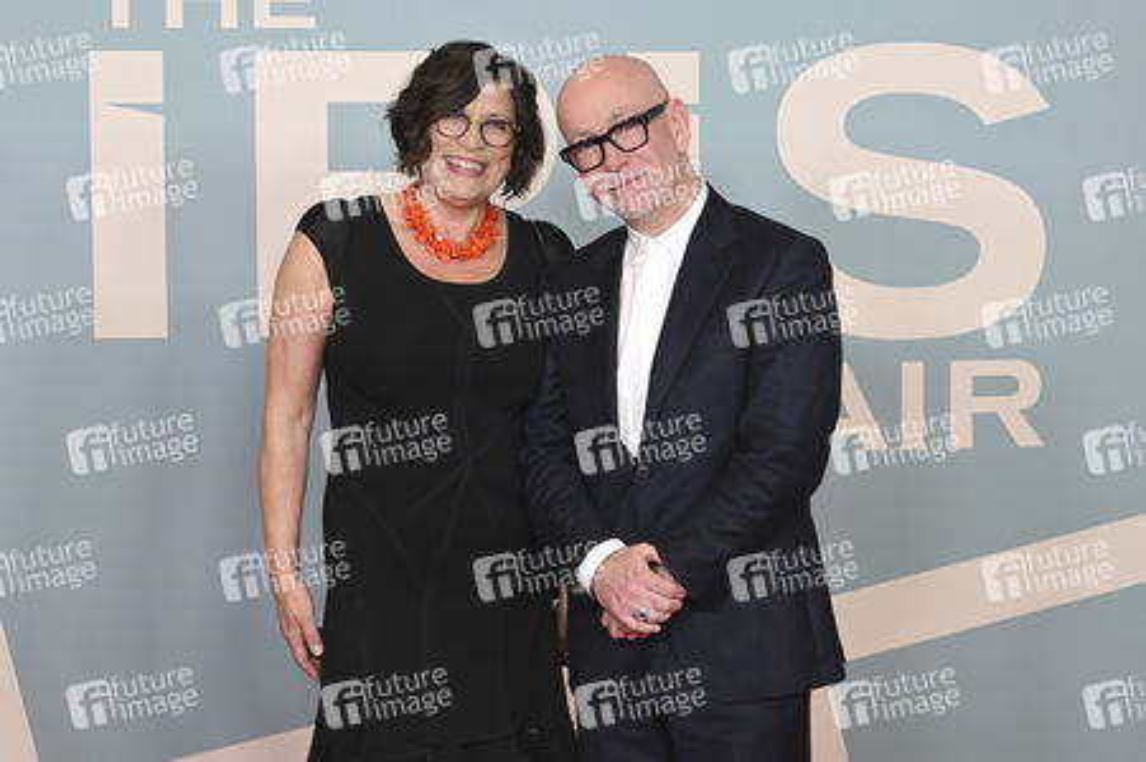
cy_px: 381
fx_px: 2386
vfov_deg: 18.2
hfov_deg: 27.0
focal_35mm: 75
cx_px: 573
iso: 640
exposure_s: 1/125
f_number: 6.3
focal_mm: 75
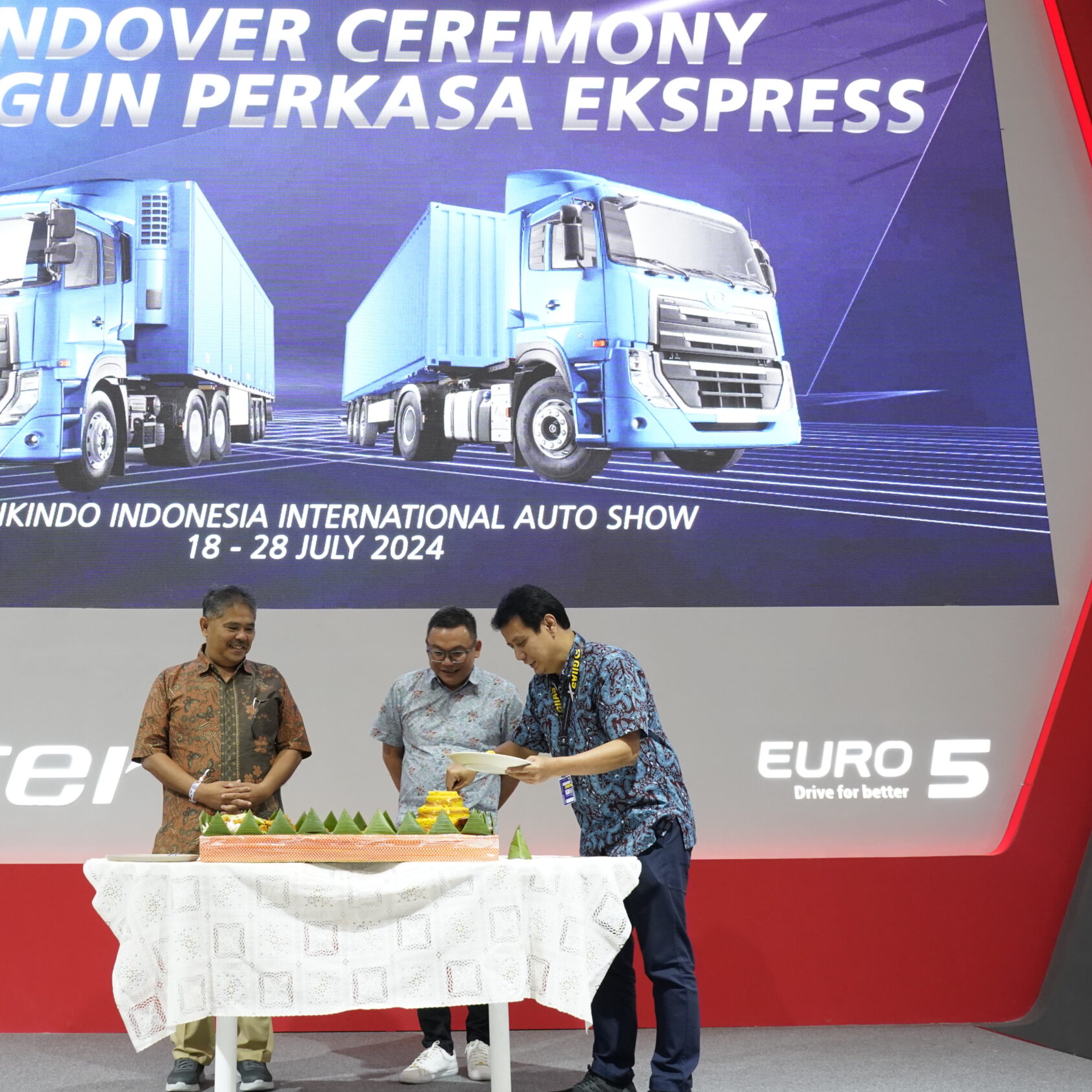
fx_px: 1285
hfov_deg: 45.3
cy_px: 546
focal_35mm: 36
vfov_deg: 46.0
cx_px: 352
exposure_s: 1/100
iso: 4000
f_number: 9
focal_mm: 28
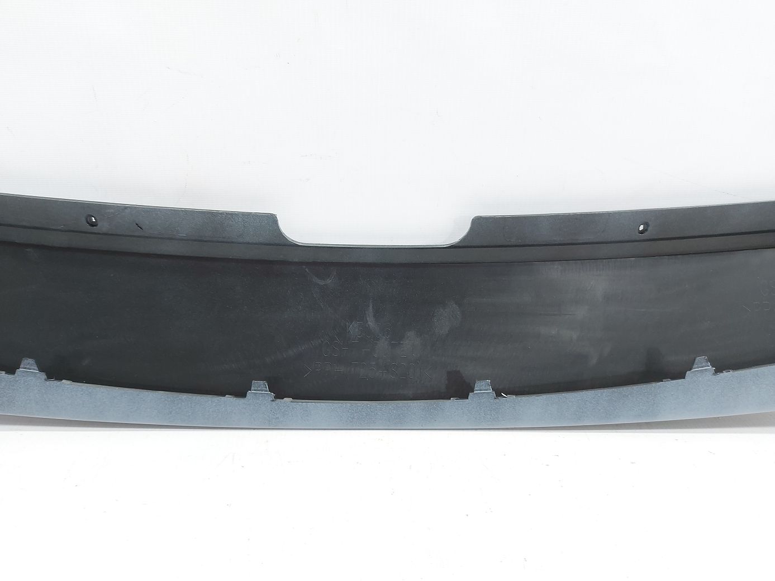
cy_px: 290
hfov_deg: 71.6
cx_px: 388
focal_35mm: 24
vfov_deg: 56.8
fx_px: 537
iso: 80
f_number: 1.8
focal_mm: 5.23
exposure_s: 1/50
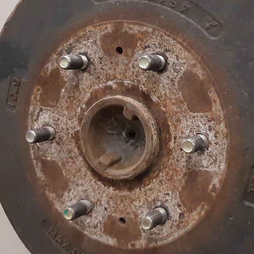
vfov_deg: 27.7
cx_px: 208
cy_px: 113
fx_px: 515
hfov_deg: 27.1
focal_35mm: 62
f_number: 1.7
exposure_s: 1/50
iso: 200
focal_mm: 3.93
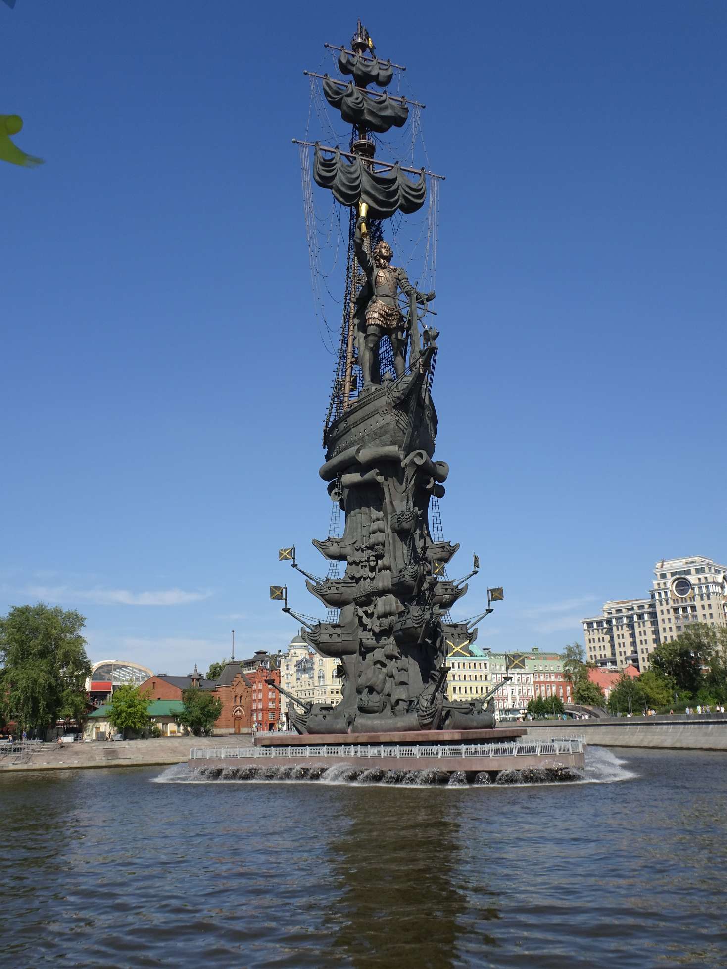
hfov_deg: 48.2
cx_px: 364
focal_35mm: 29
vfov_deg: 61.7
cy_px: 484
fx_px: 812
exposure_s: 1/1000
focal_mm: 4.92
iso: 80
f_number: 3.5
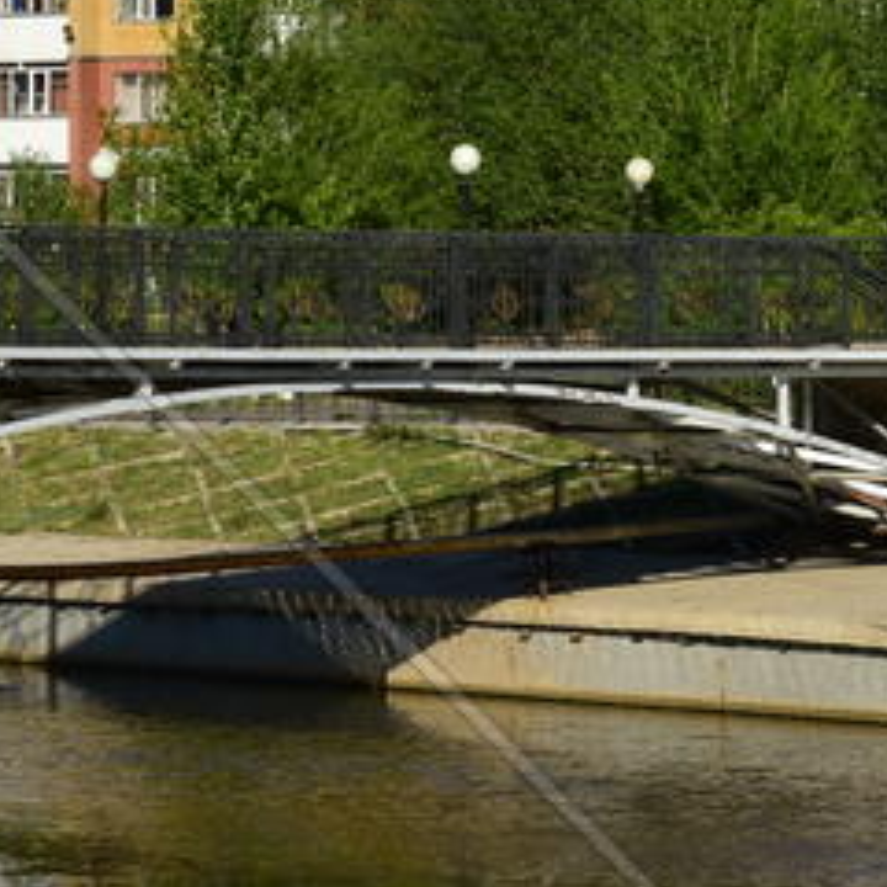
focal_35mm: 208
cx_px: -381
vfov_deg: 8.4
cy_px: -137
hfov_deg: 8.3
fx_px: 6017
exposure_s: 1/250
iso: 100
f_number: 9
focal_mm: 45
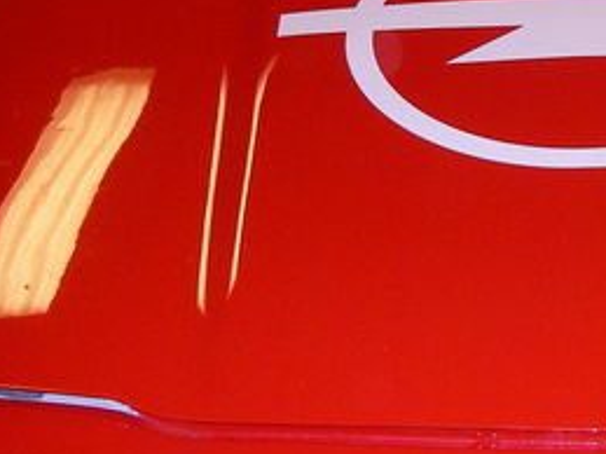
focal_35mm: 94
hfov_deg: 20.4
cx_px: 571
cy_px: 19
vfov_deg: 15.5
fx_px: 1645
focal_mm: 6.3
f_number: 3.3
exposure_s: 1/30
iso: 100
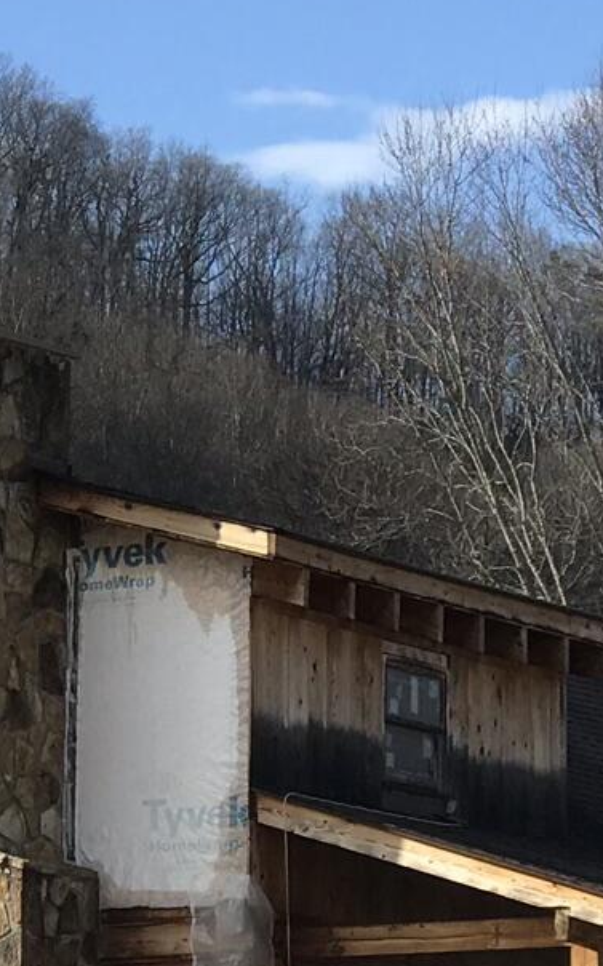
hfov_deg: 6.4
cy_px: 798
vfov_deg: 10.2
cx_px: 277
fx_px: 5395
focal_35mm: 205
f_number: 2.8
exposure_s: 1/618
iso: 20
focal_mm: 6.6
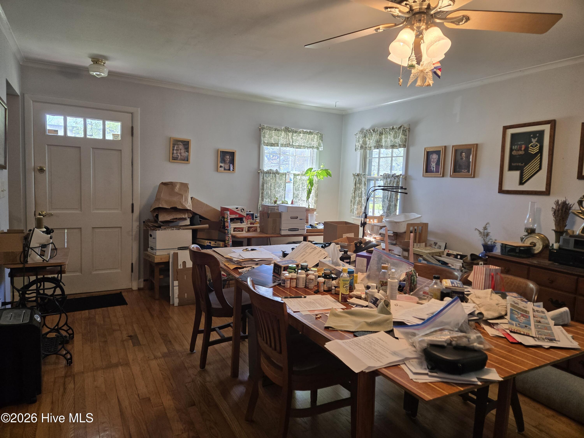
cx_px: 292
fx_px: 388
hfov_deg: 73.9
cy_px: 219
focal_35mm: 23
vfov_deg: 58.9
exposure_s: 1/120
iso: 160
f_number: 1.8
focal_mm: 5.4
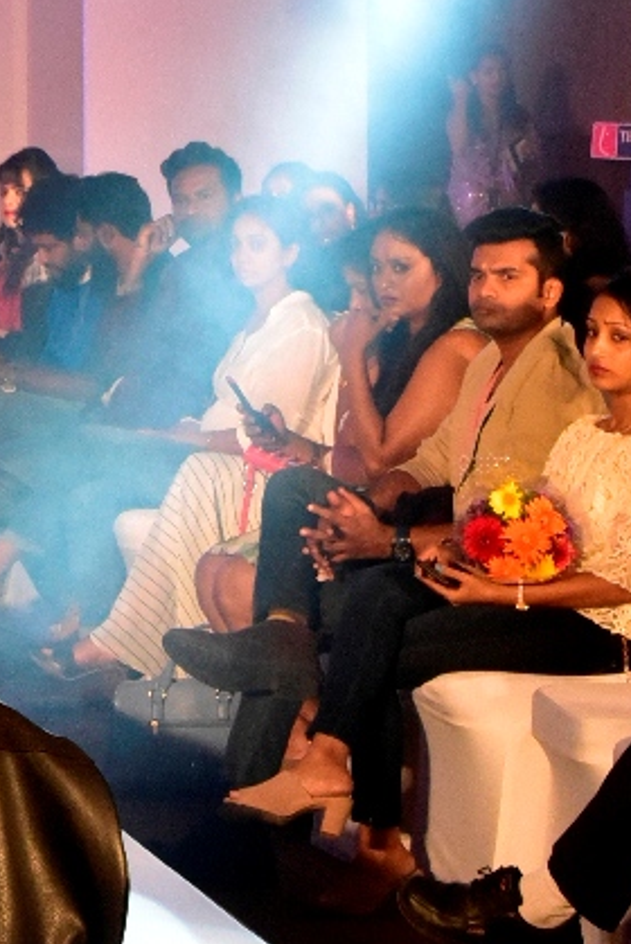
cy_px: 207
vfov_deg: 12.4
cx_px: -415
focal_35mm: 165
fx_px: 4331
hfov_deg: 8.1
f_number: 13
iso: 4000
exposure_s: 1/125
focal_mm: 46
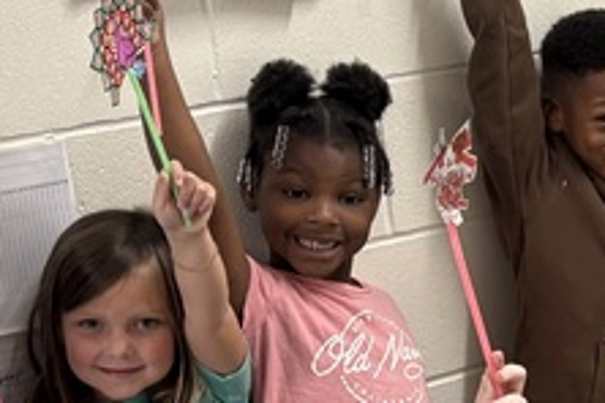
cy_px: 359
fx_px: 2101
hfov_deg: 14.8
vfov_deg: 10.9
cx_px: 995
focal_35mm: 125
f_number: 1.6
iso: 160
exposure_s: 1/60
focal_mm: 5.96
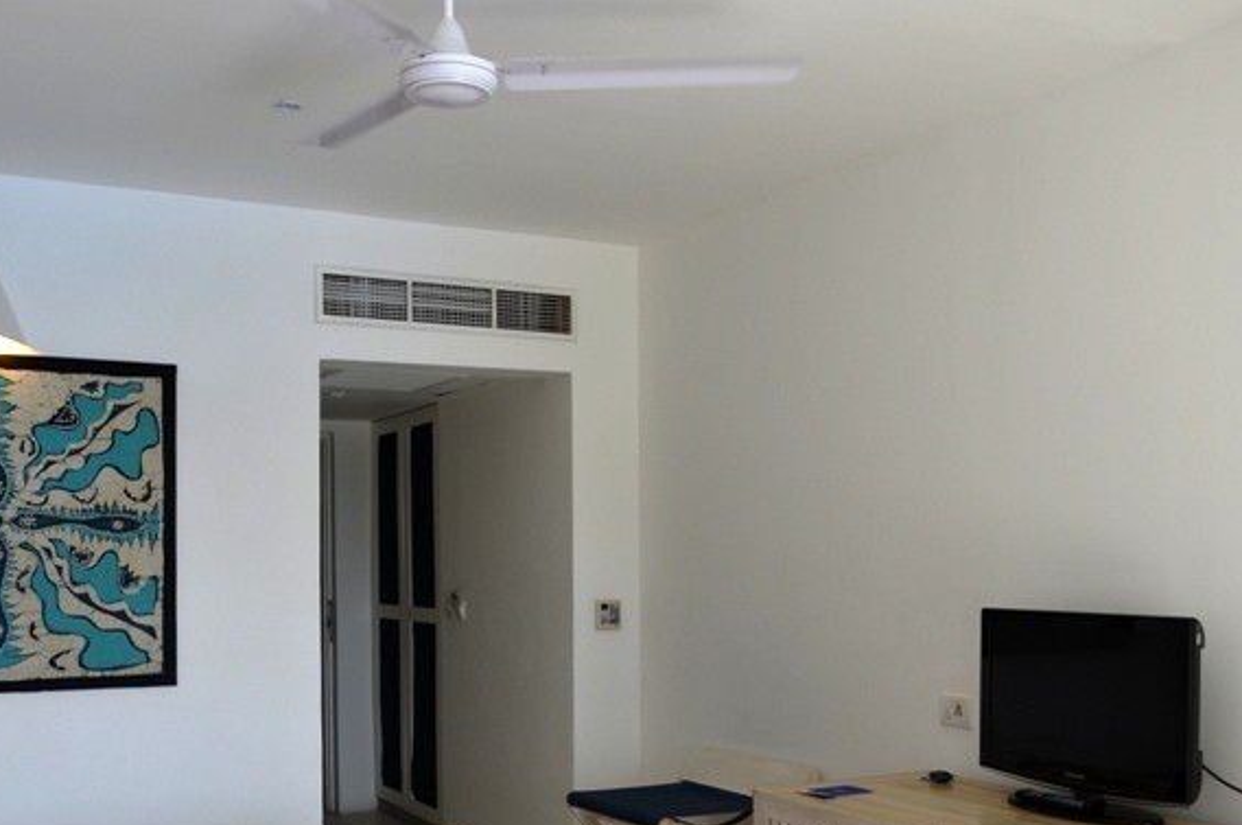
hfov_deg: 50.7
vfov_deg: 34.5
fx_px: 1309
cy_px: 578
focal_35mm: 38
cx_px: 579
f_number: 6.3
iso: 200
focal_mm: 18
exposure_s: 1/160
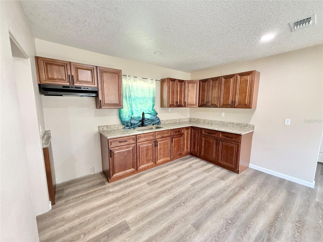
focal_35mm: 14
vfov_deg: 85.7
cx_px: 162
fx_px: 131
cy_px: 121
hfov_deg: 102.1
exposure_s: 1/60
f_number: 2.2
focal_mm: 2.22
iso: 250
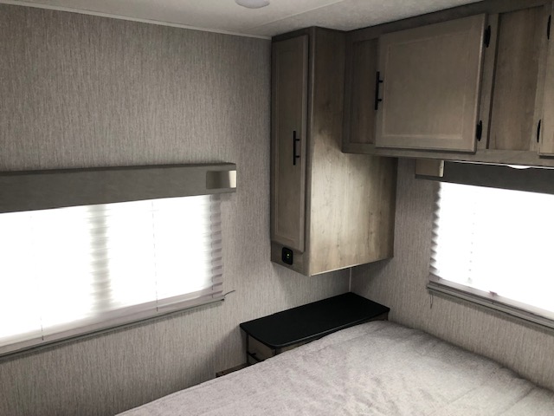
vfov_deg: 49.7
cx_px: 277
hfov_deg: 63.4
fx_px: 448
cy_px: 208
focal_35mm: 28
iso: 40
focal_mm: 3.99
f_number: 1.8
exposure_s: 1/20
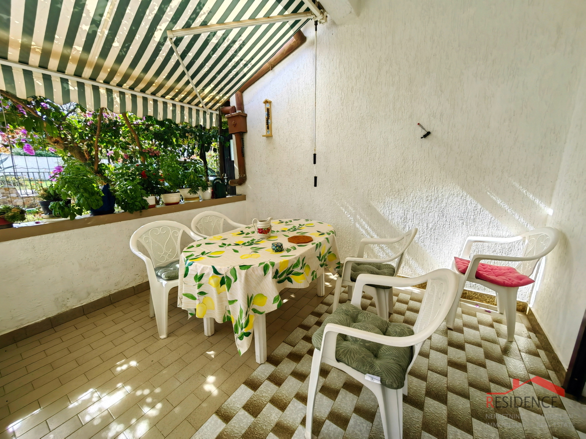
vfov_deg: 89.9
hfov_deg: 106.2
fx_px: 220
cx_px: 293
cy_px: 220
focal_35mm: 13
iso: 50
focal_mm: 1.76
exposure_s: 1/612
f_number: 2.2
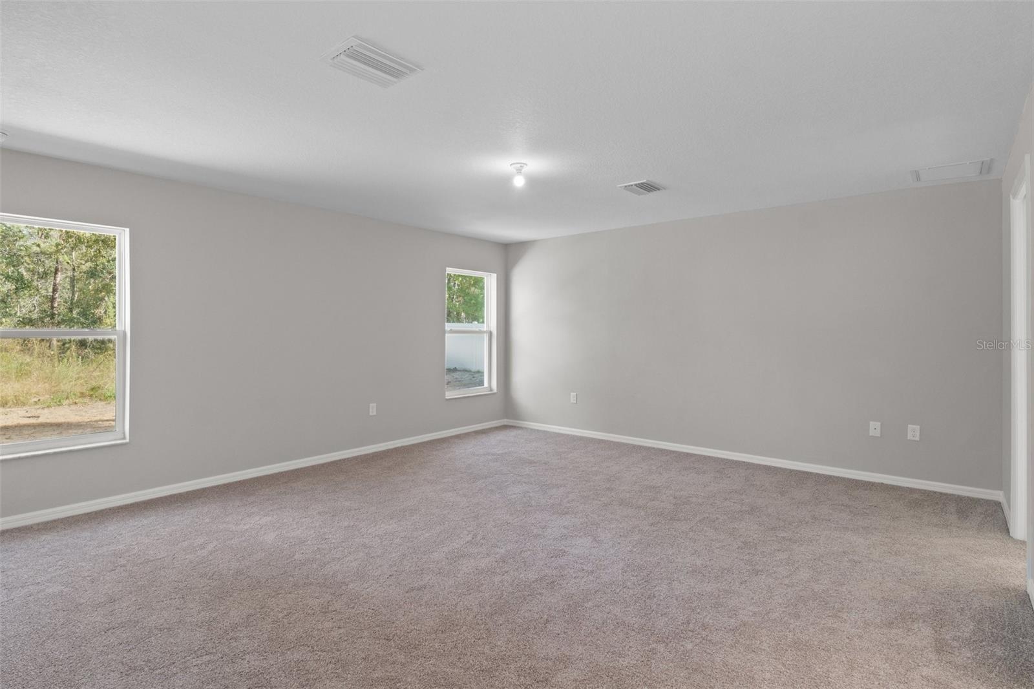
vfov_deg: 67.4
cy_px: 344
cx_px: 517
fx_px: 517
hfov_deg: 90.0
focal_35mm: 18
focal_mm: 12
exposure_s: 1/1.67
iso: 640
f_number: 8
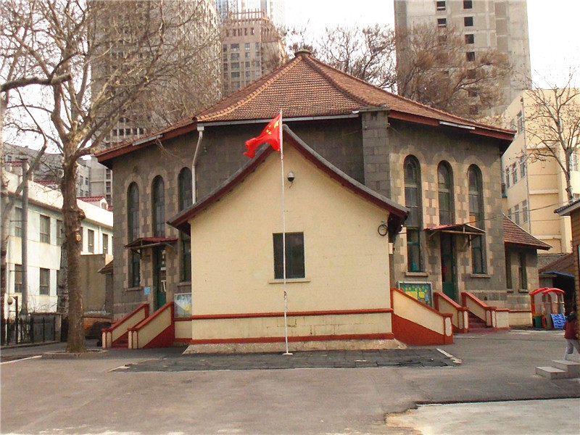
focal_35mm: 23
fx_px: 385
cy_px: 218
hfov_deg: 73.9
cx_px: 290
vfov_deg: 58.9
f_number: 3.1
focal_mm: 4
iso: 80
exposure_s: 1/800
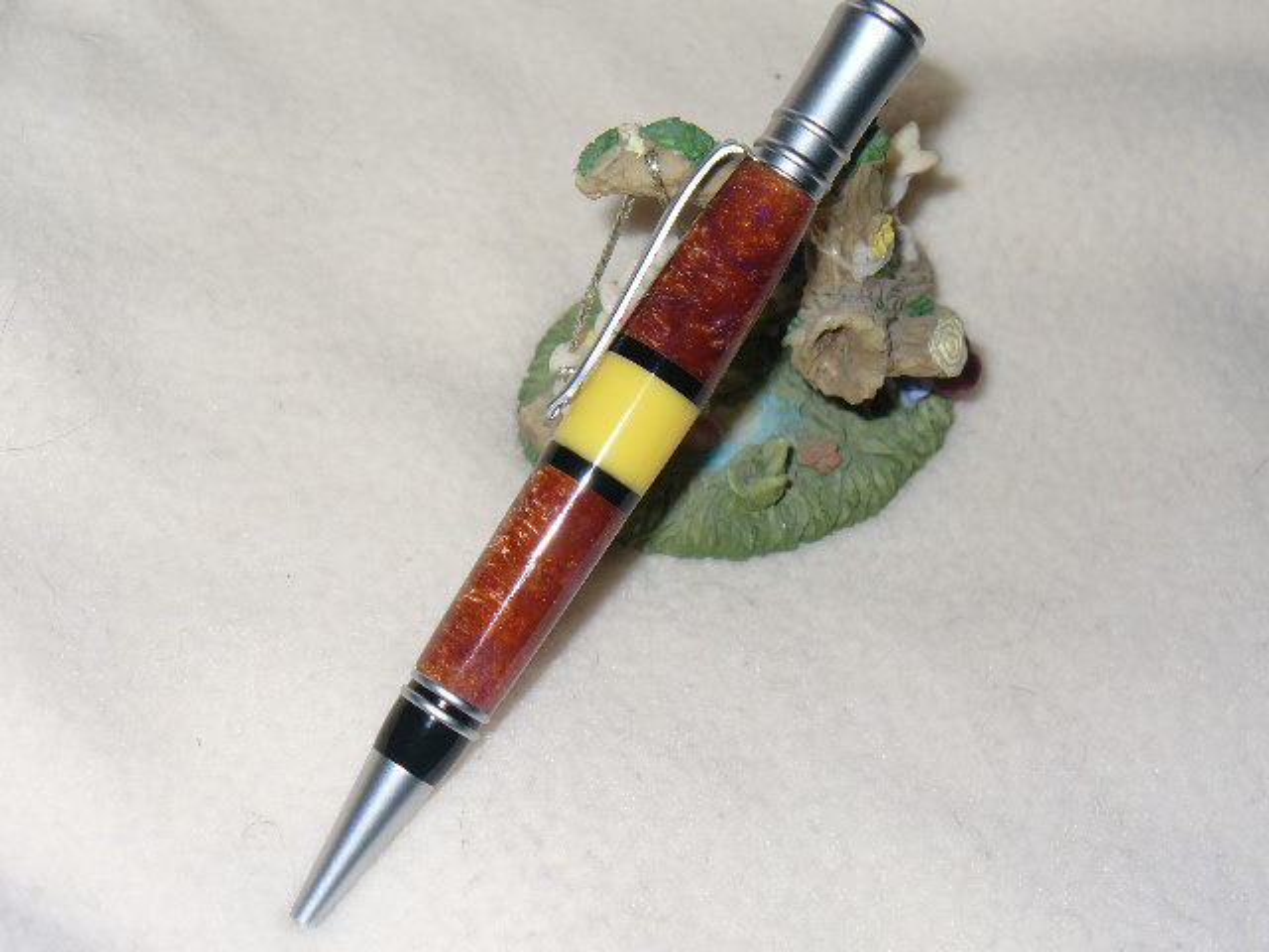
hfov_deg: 25.0
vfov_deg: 18.9
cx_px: 634
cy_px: 476
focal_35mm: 78
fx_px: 2859
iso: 80
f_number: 3.3
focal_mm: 12.8
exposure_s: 1/60
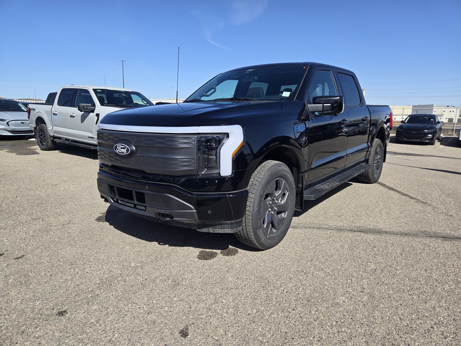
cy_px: 173
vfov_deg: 58.9
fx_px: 306
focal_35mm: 23
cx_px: 230
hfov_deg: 73.9
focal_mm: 5.4
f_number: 1.8
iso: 25
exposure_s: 1/1946
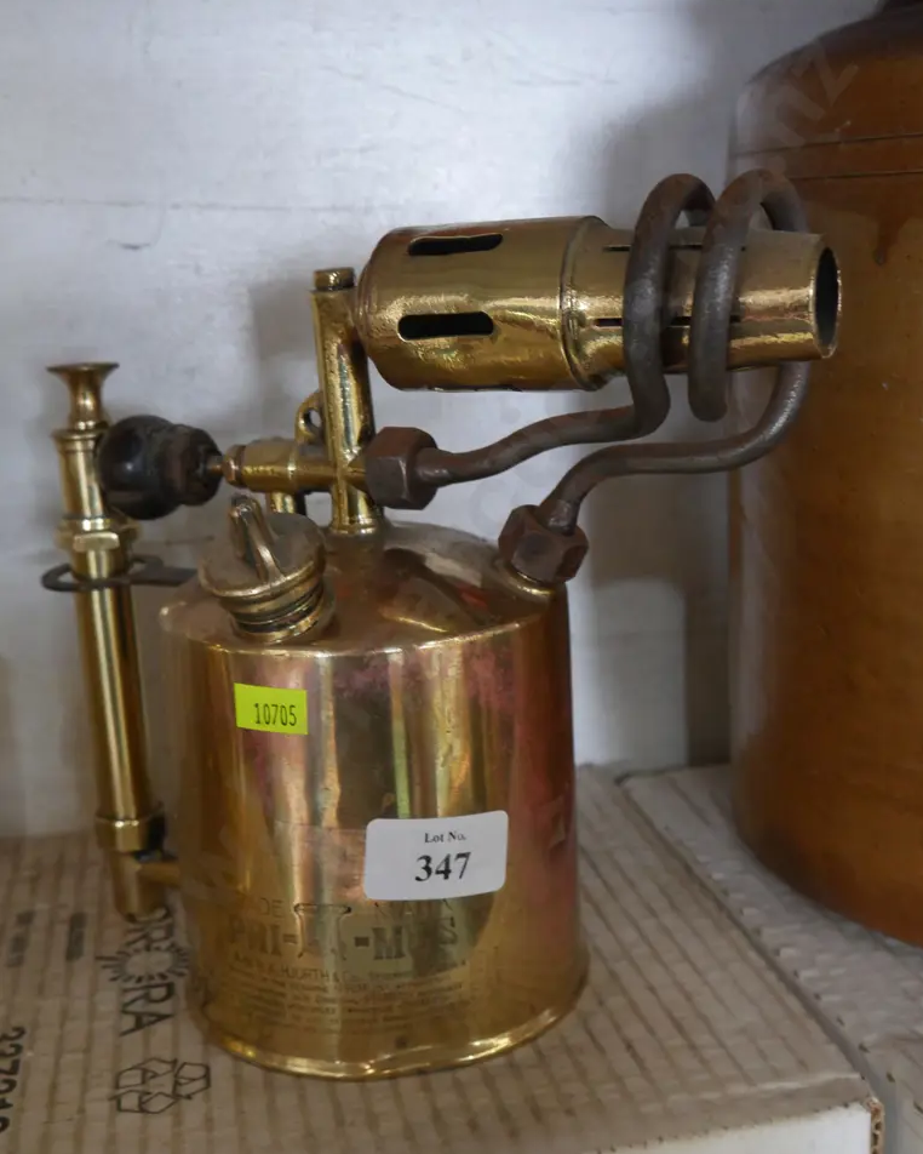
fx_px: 1434
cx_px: 465
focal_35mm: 42
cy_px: 548
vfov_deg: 43.8
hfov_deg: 35.7
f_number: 4.4
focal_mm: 20
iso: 2000
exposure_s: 1/60
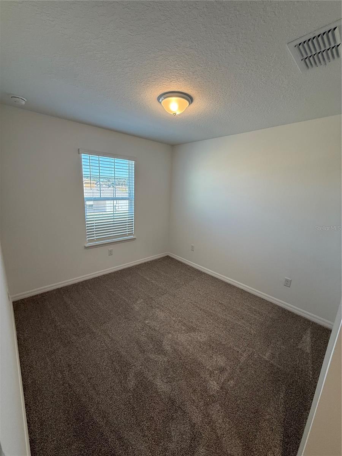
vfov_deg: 102.1
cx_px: 171
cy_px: 228
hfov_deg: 85.7
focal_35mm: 14
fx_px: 184
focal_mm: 2.22
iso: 125
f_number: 2.2
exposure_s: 1/120
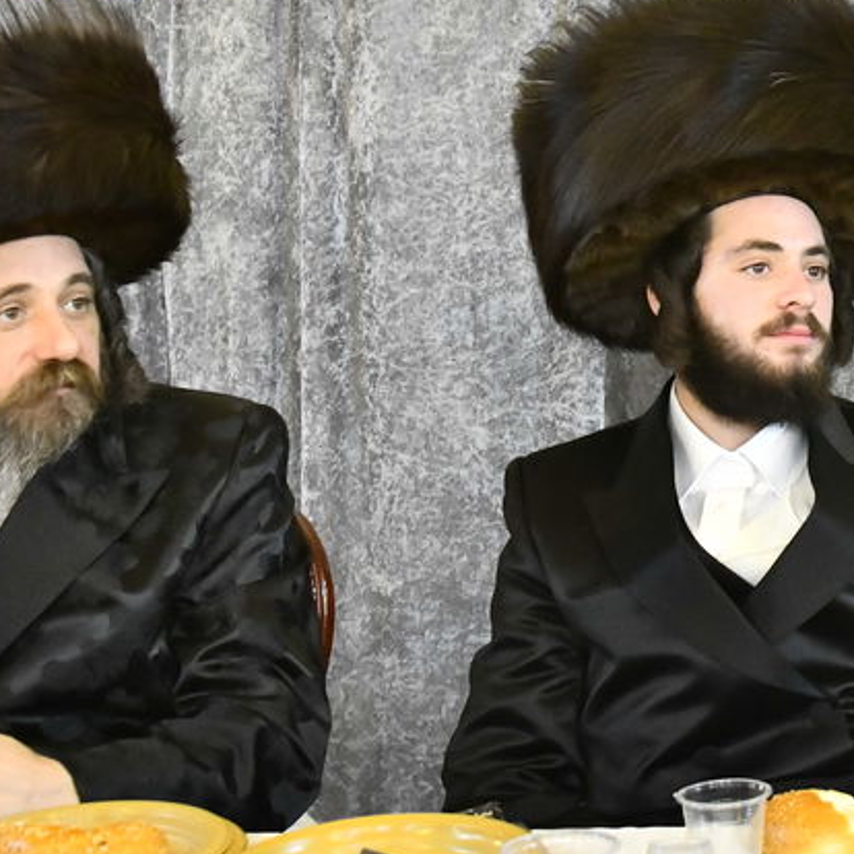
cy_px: 139
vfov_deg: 18.7
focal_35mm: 92
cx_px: 992
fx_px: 2568
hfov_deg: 18.0
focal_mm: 32
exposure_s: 1/100
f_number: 5.6
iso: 4000
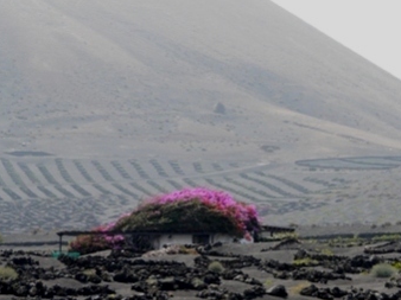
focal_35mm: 259
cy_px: 213
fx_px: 2998
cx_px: 191
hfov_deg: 7.7
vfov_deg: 5.7
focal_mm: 21.1
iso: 100
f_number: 5.6
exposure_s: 1/250
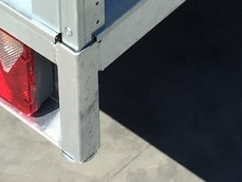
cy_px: -248
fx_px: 1063
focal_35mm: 152
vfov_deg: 8.9
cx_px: 97
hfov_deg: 13.0
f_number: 2.2
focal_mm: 4.15
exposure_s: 1/1412
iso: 32
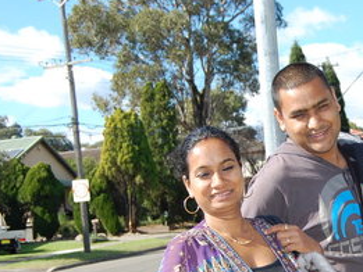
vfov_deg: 13.9
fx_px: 1112
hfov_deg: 18.3
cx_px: 318
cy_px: 200
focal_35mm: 106
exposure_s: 1/500
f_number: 5.6
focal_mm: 30
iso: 250
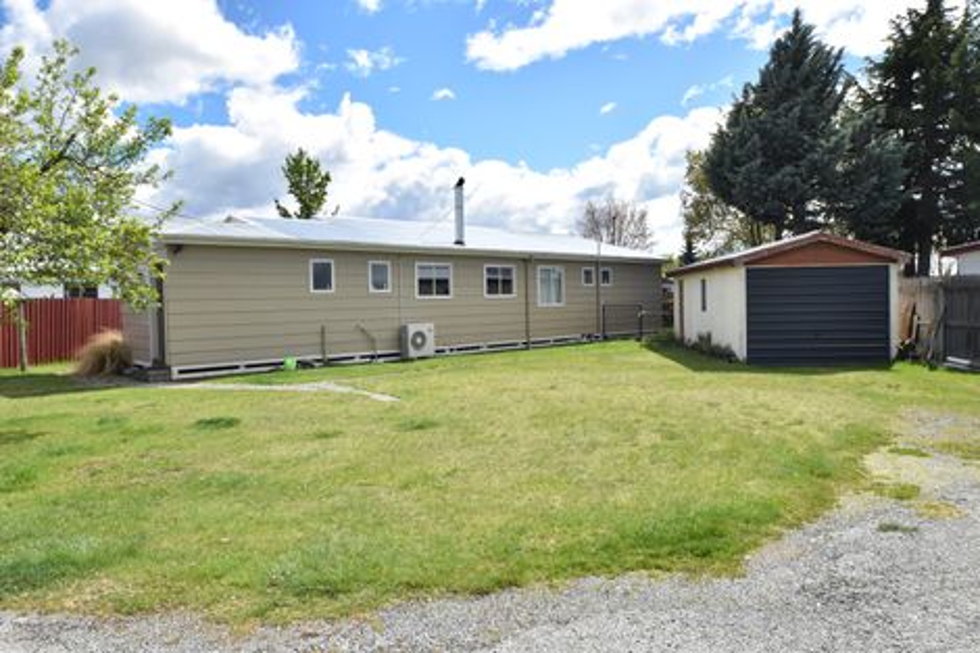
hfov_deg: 73.8
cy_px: 326
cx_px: 490
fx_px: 653
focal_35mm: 24
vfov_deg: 53.1
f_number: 11
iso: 200
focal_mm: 16
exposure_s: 1/500
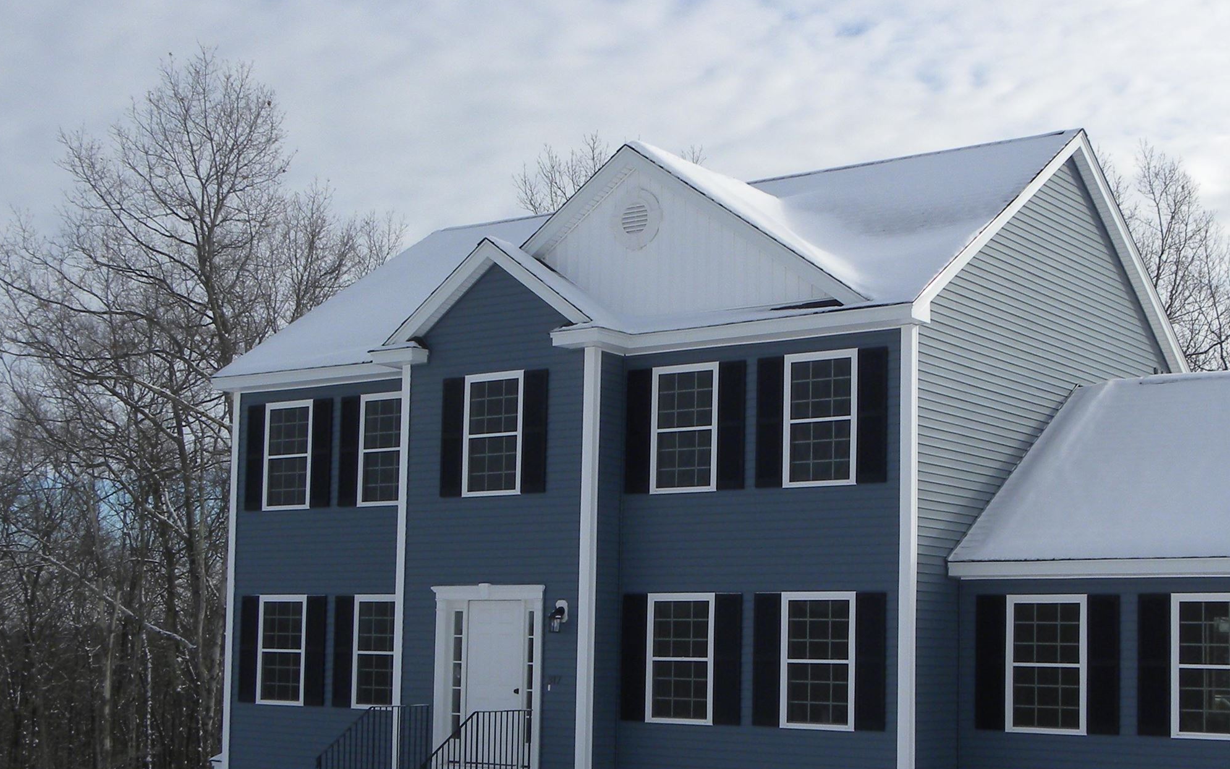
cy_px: 520
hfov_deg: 37.4
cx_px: 736
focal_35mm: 54
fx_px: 1810
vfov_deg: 23.9
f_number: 5.6
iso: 64
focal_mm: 5.9
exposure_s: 1/340
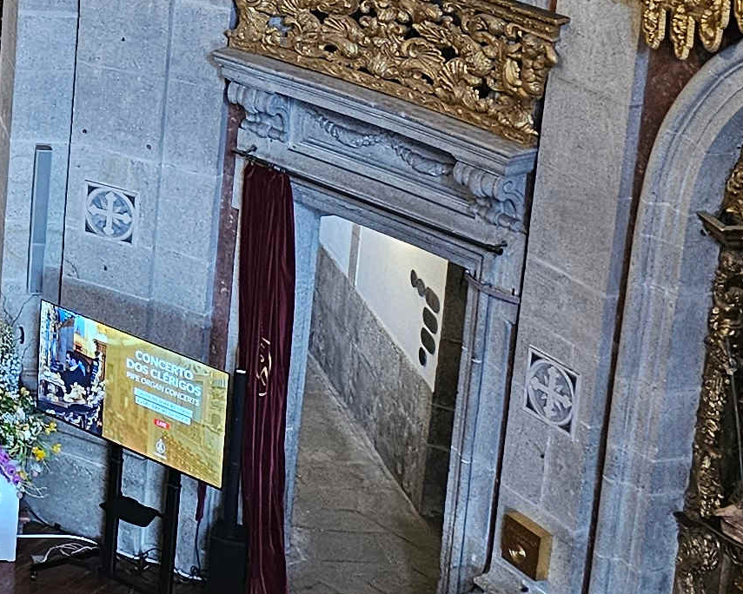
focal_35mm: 105
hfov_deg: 16.4
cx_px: -415
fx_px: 2309
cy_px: -162
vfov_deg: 14.1
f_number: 1.7
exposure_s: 1/67
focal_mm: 6.3
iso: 400
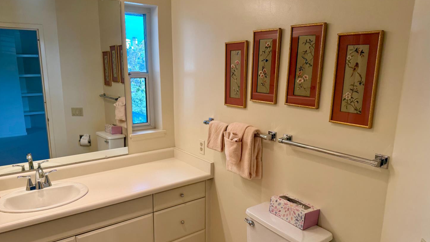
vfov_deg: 42.8
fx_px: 308
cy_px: 139
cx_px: 208
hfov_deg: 69.8
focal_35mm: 27
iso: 64
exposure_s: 1/181
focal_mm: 6.76
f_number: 1.78
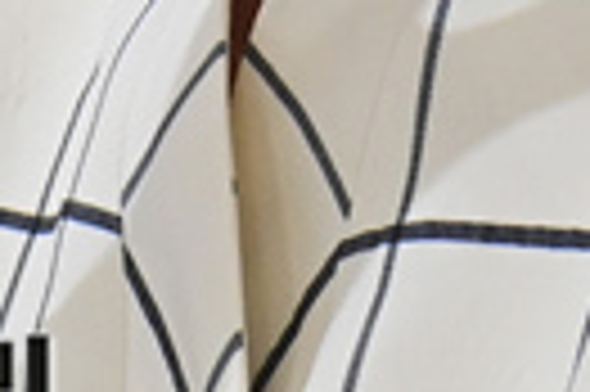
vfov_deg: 1.7
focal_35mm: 822
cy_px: -642
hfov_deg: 2.5
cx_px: -194
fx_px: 13455
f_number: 10
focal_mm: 135
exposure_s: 1/250
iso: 6400
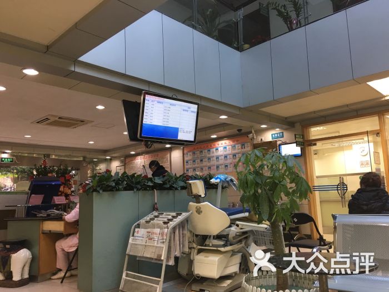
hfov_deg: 61.7
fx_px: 326
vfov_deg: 48.2
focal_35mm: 29
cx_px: 194
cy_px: 146
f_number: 2.2
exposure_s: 1/17
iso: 40
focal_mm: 4.15
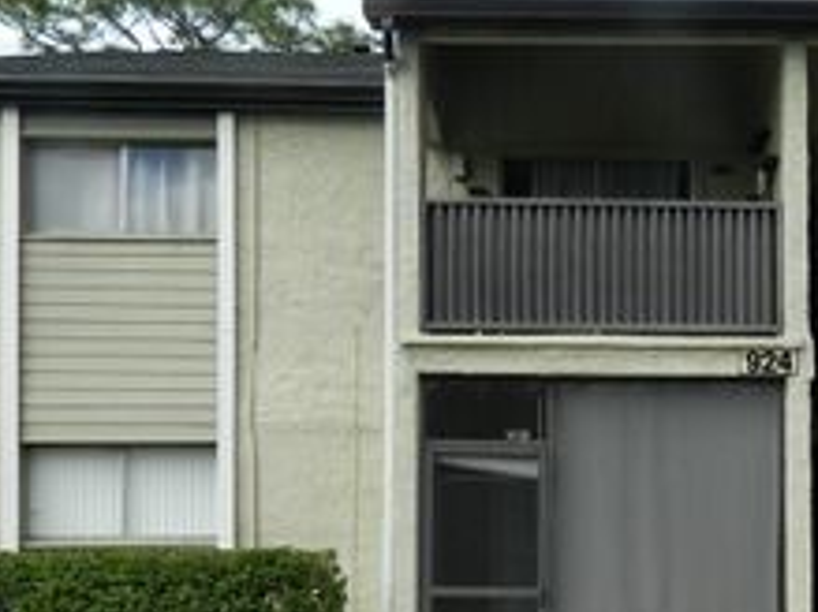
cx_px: 665
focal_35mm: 57
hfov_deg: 32.8
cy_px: 562
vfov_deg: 24.8
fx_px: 1346
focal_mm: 4.5
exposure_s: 1/800
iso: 80
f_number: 3.1
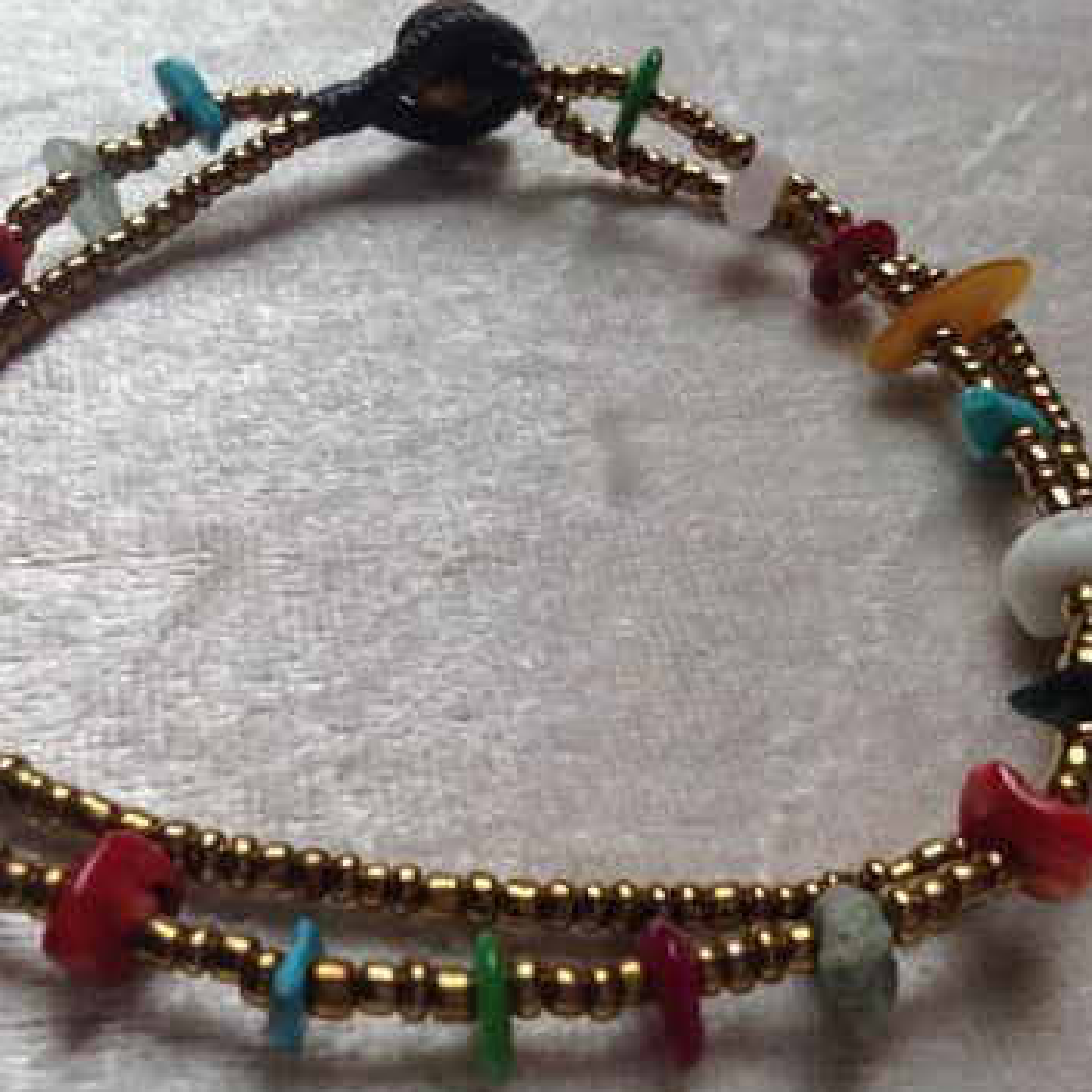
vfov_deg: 40.0
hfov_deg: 39.9
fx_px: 1499
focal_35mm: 42
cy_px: 552
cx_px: 467
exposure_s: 1/120
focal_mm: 4.28
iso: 80
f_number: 2.4
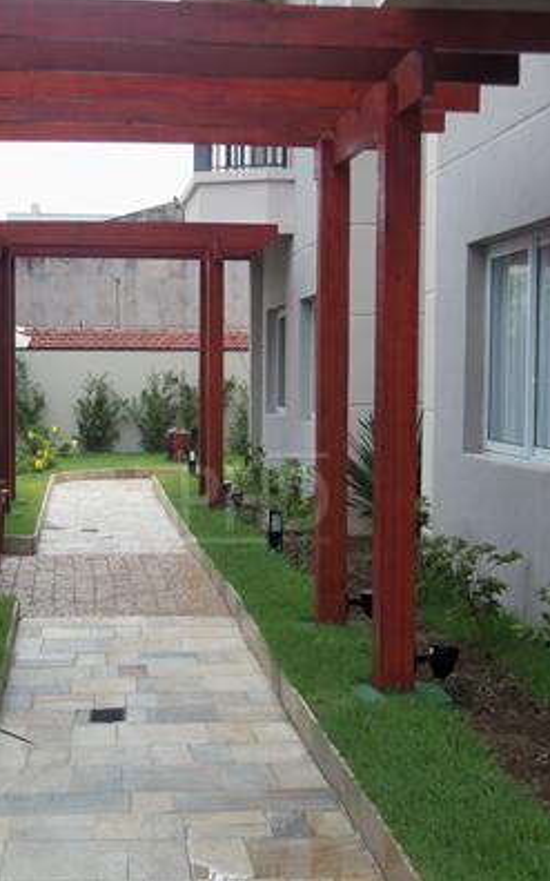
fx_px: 1513
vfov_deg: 32.4
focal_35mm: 63
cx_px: 256
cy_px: 498
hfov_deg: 20.6
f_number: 4.6
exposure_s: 1/125
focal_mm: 8.7
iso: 64
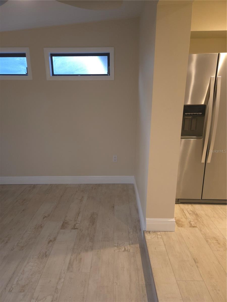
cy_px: 151
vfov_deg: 73.9
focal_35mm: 23
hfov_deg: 58.9
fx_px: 201
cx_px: 114
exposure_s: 1/60
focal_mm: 5.4
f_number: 1.8
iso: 320
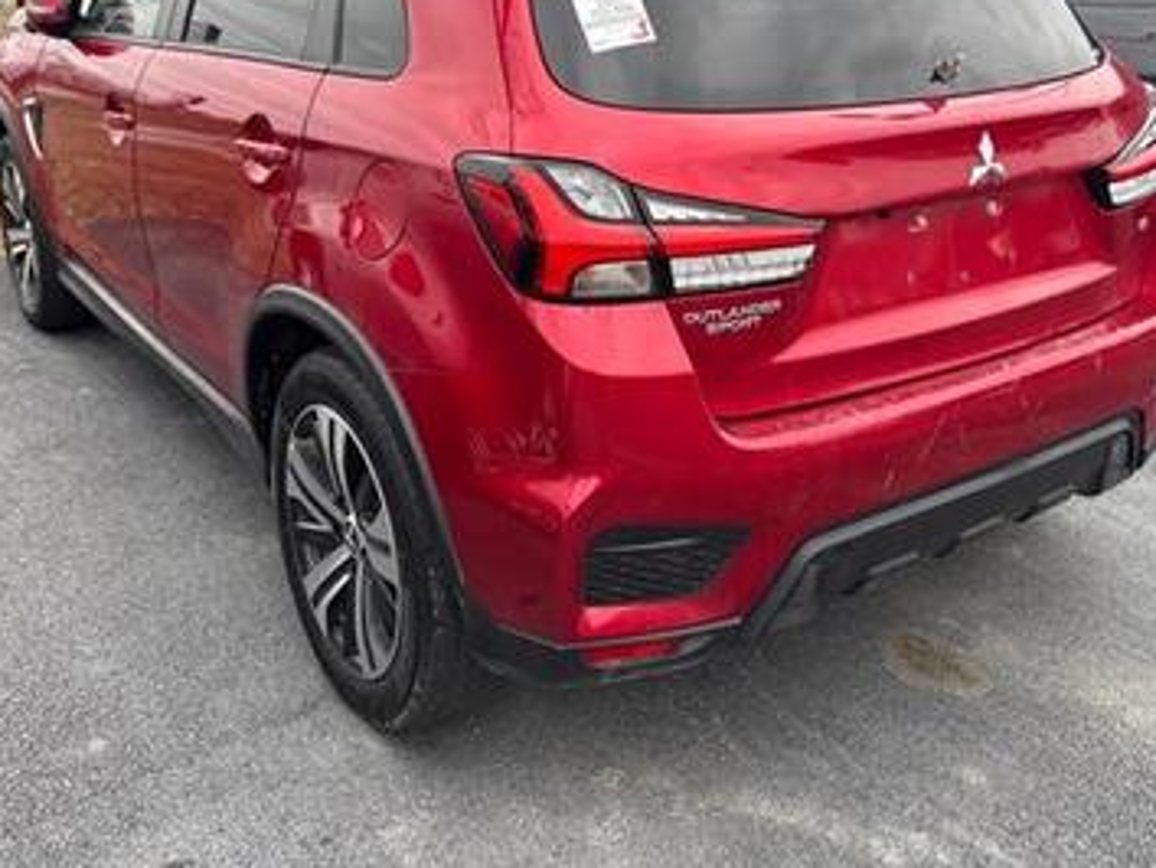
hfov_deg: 50.0
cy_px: 261
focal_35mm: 37
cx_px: 634
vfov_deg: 38.1
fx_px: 1236
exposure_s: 1/341
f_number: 1.6
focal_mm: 5.96
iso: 64
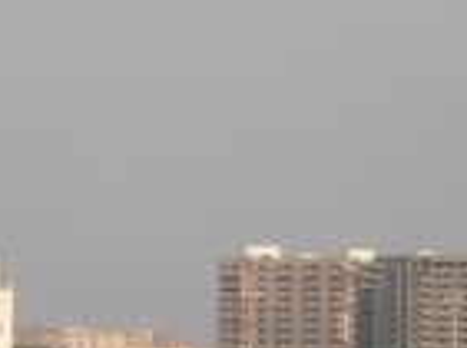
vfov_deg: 3.3
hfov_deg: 4.5
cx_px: 152
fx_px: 5975
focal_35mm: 444
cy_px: 355
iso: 80
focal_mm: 23.5
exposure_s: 1/125
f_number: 6.5
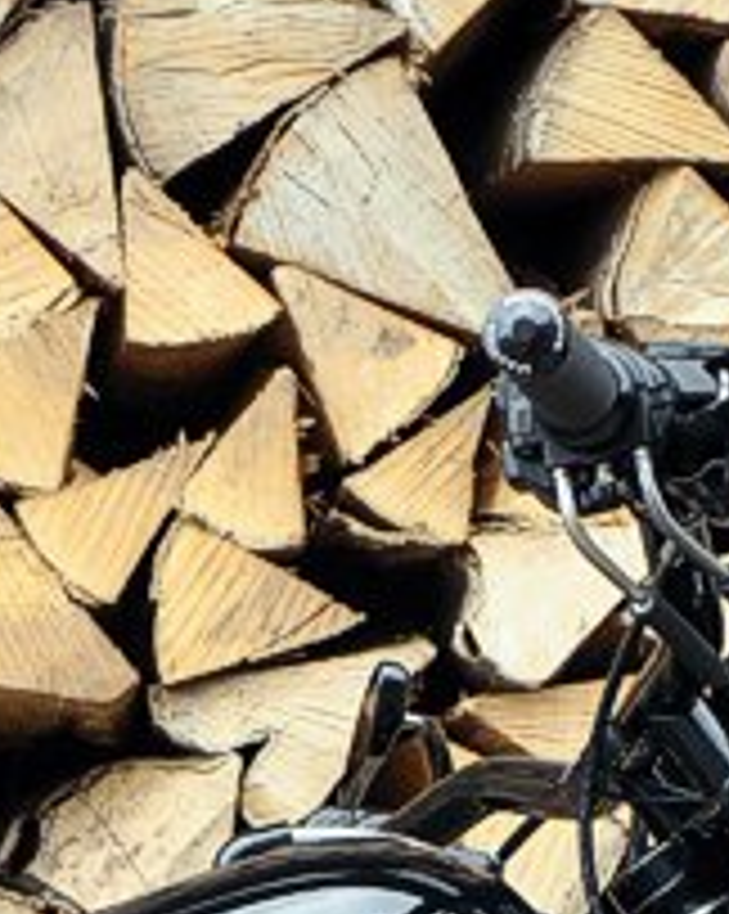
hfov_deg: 8.0
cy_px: 1522
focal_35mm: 192
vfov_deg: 9.7
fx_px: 5180
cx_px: -108
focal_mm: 23
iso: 125
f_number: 4
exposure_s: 1/60
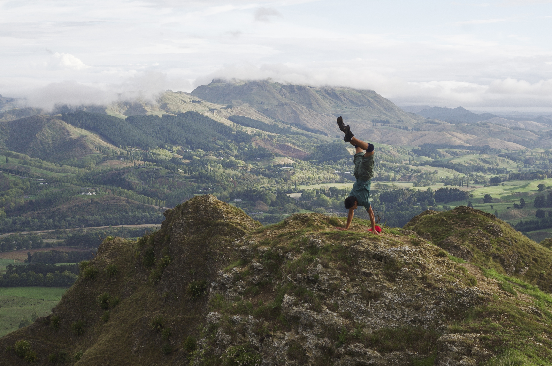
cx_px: 276
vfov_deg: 18.1
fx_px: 1148
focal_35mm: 75
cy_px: 183
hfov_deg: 27.0
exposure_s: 1/800
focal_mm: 50
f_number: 5
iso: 250
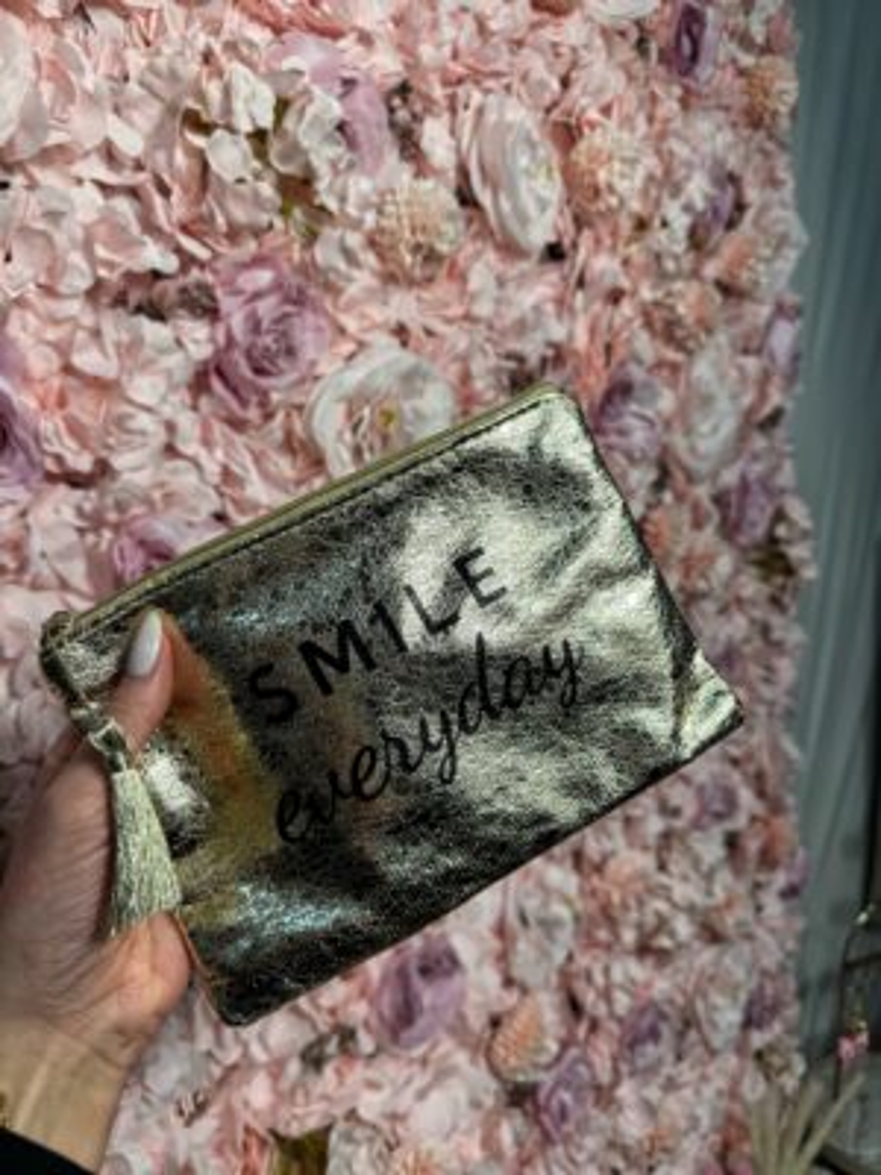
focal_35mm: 24
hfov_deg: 56.8
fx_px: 814
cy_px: 588
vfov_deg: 71.6
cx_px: 440
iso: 64
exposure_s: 1/207
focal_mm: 6.76
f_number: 1.78
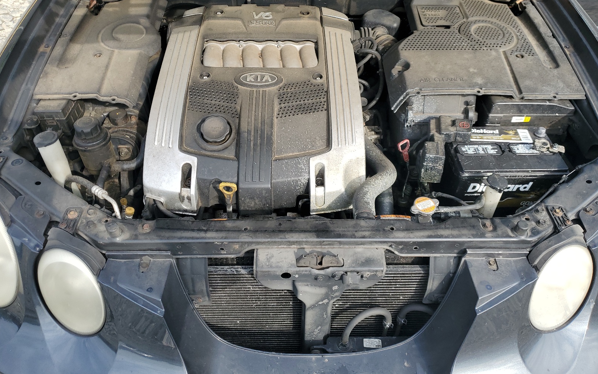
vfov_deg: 44.5
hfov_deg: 66.5
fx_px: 456
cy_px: 166
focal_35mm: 28
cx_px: 296
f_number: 1.5
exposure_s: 1/909
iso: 50
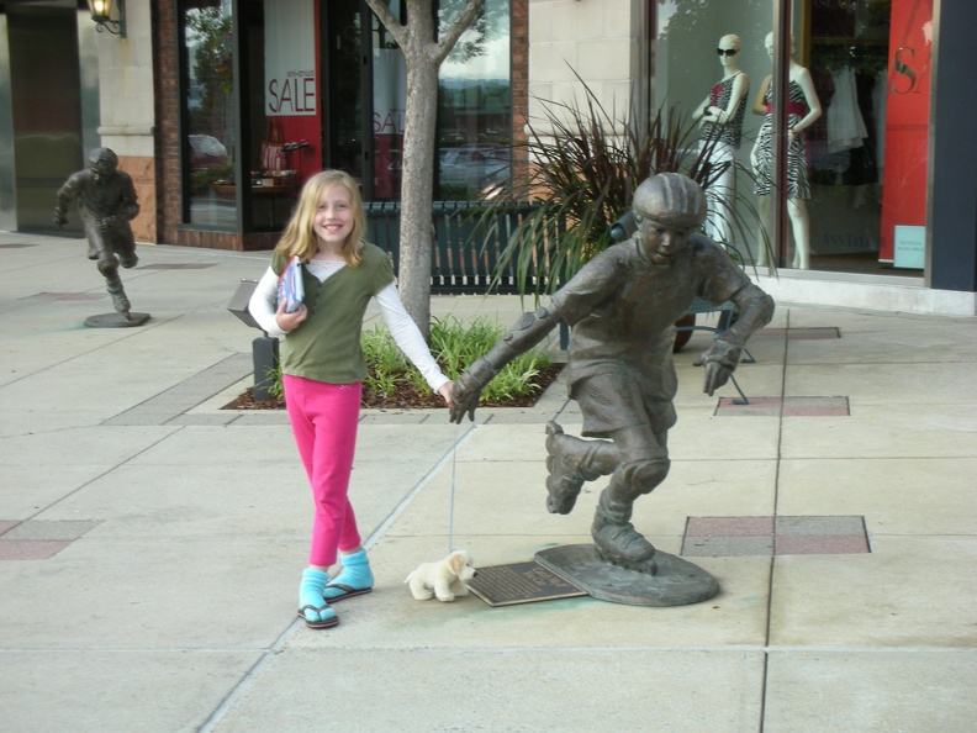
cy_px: 366
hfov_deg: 26.7
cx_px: 488
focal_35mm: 73
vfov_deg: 20.2
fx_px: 2060
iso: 62
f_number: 4.1
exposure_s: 1/60
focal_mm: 12.2
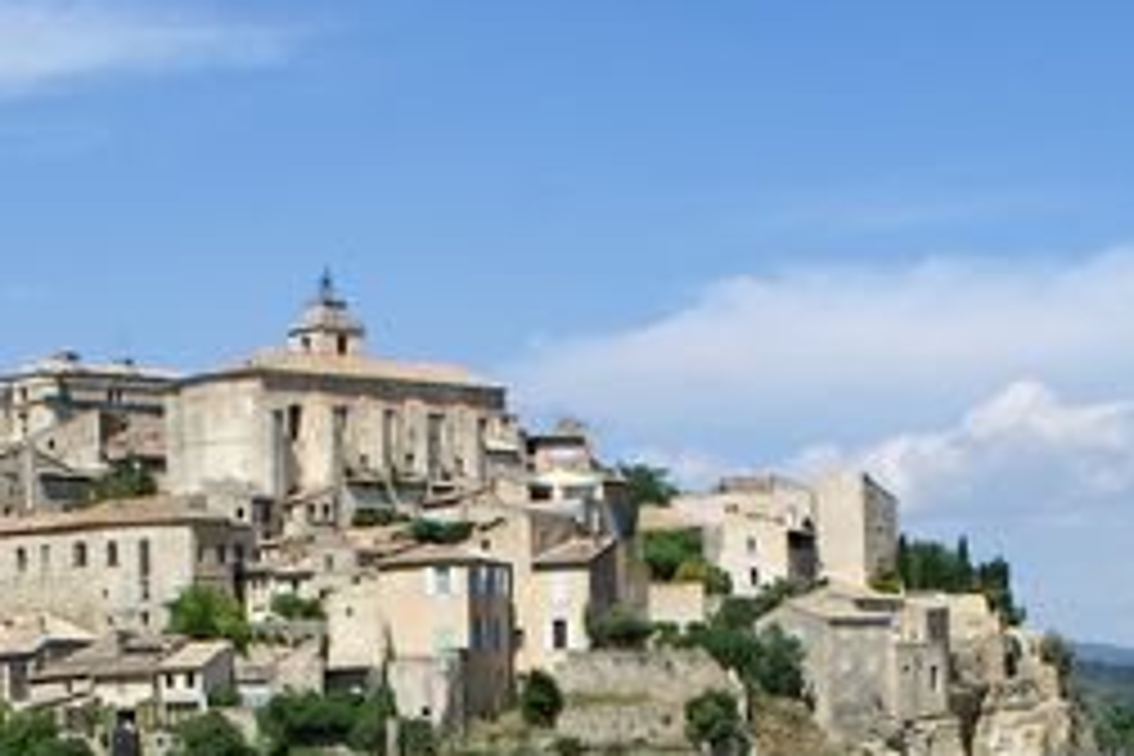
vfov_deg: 14.1
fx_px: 2929
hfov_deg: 21.9
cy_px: 1012
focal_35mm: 93
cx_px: 423
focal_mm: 20
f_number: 10
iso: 100
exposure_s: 1/200
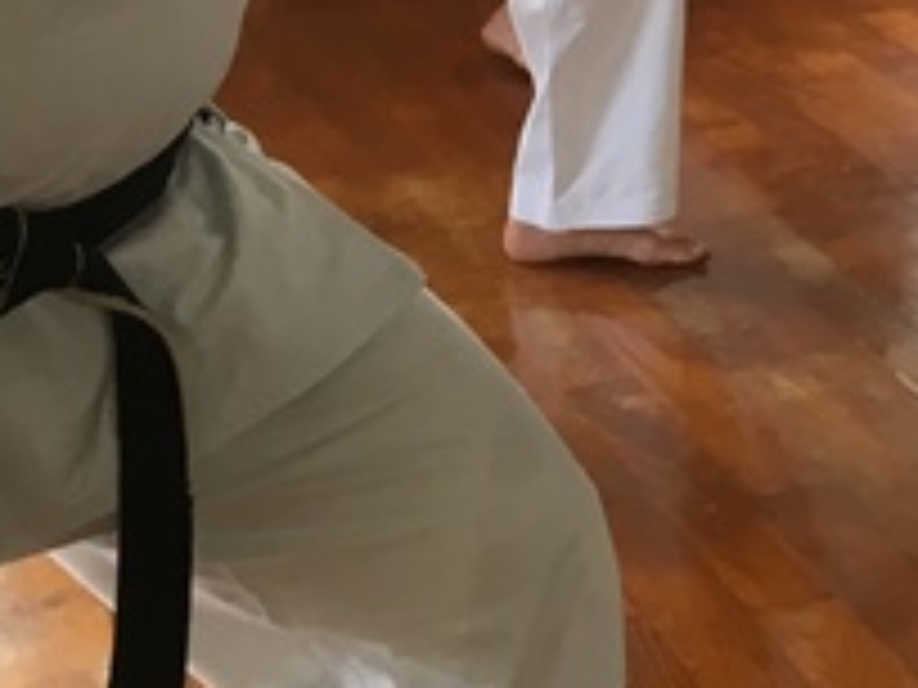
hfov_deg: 16.3
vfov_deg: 11.8
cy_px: -643
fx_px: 3023
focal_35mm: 114
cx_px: 1215
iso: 25
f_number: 2.2
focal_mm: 4.15
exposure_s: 1/30
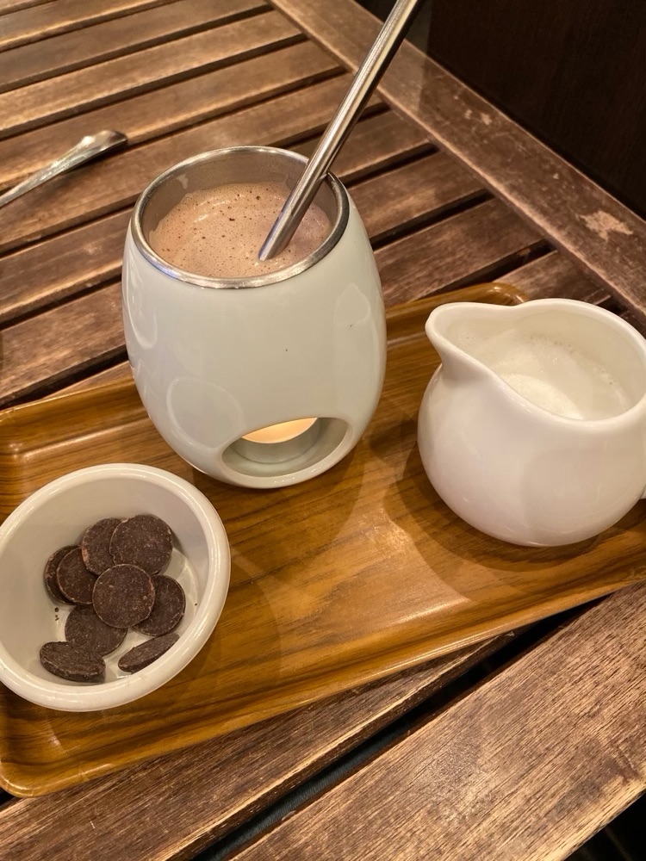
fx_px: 647
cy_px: 430
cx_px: 323
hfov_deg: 53.1
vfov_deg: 67.3
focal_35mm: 26
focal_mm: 4.25
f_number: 1.8
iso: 320
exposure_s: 1/50
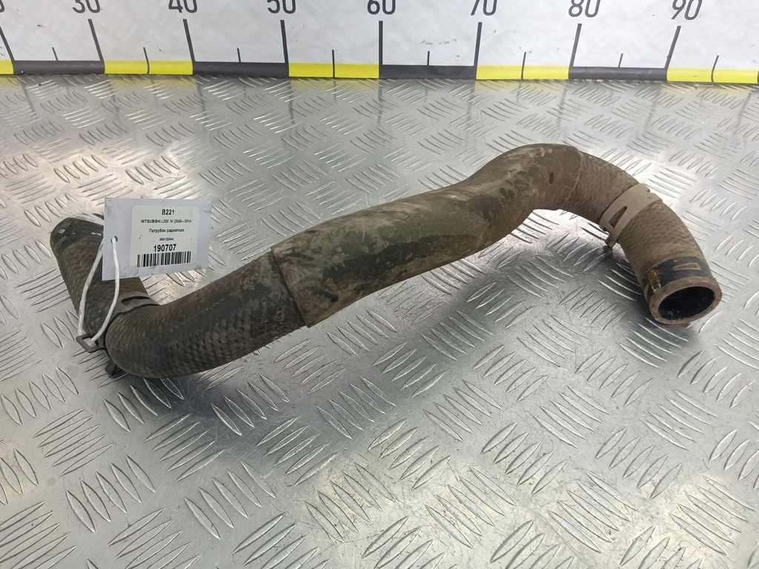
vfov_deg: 51.4
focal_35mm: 27
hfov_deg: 65.3
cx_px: 380
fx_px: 592
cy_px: 284
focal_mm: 4.11
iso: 92
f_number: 1.6
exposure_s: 1/50
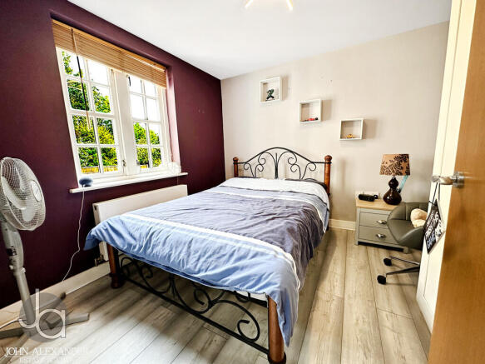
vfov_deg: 85.7
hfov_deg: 102.1
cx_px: 242
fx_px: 196
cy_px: 182
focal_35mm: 14
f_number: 2.2
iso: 160
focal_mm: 2.22
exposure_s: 1/50
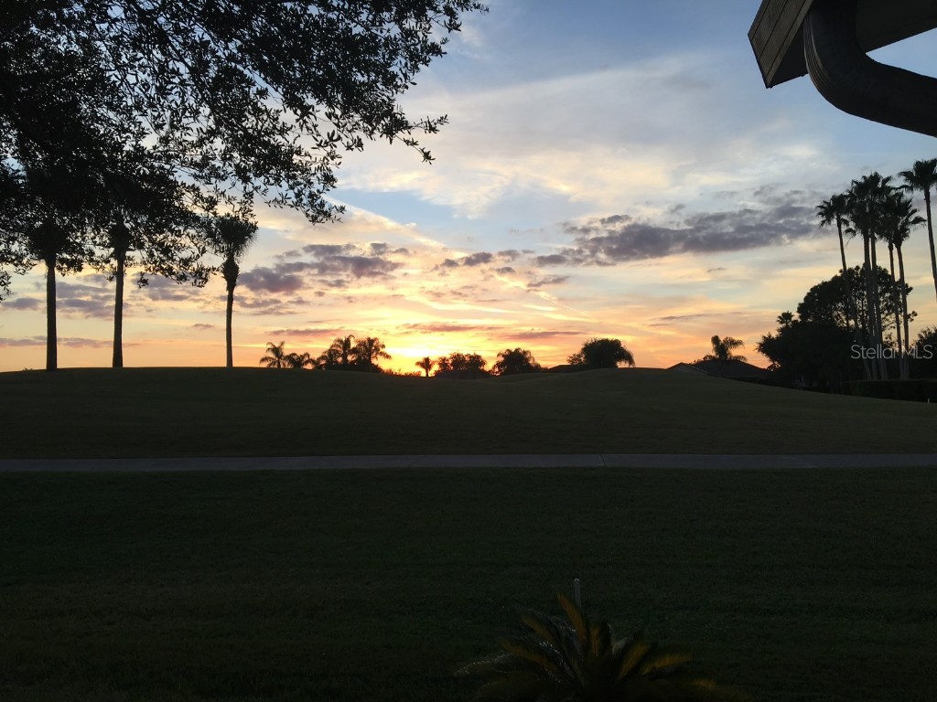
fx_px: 785
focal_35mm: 29
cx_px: 468
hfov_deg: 61.7
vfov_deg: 48.2
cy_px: 351
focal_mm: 4.15
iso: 25
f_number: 2.2
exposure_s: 1/186
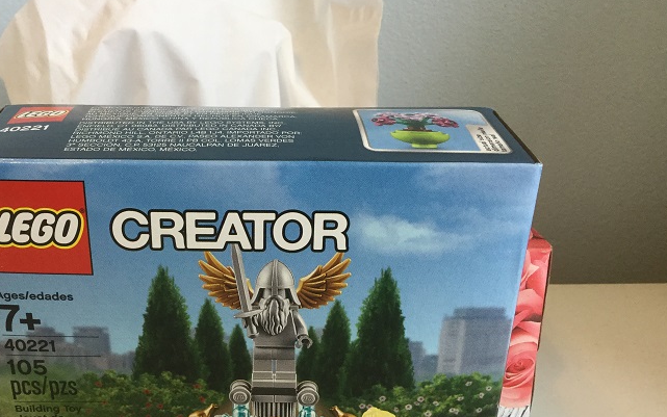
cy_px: 251
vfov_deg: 31.2
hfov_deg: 47.9
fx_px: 745
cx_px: 265
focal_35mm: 41
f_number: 2.4
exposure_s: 1/30
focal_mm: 3.3
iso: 64
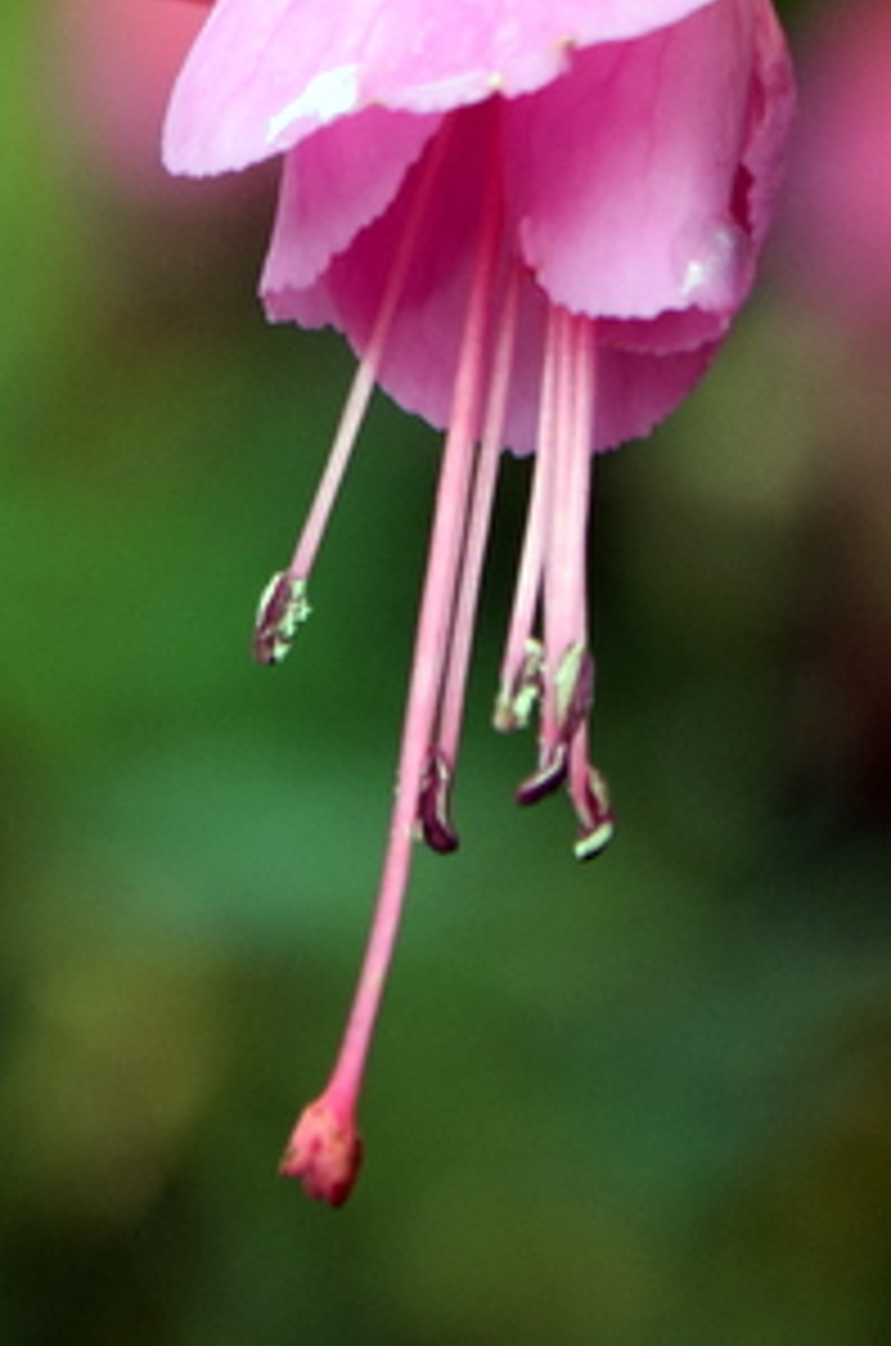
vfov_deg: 4.9
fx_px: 15714
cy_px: -437
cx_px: 540
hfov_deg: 3.2
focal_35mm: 421
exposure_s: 1/125
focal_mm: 105
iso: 500
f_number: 5.6
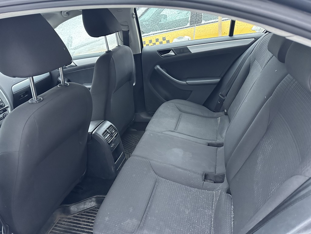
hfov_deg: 71.6
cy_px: 117
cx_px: 156
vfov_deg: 56.8
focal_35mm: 24
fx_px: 216
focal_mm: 6.86
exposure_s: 1/43
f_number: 1.78
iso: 1000
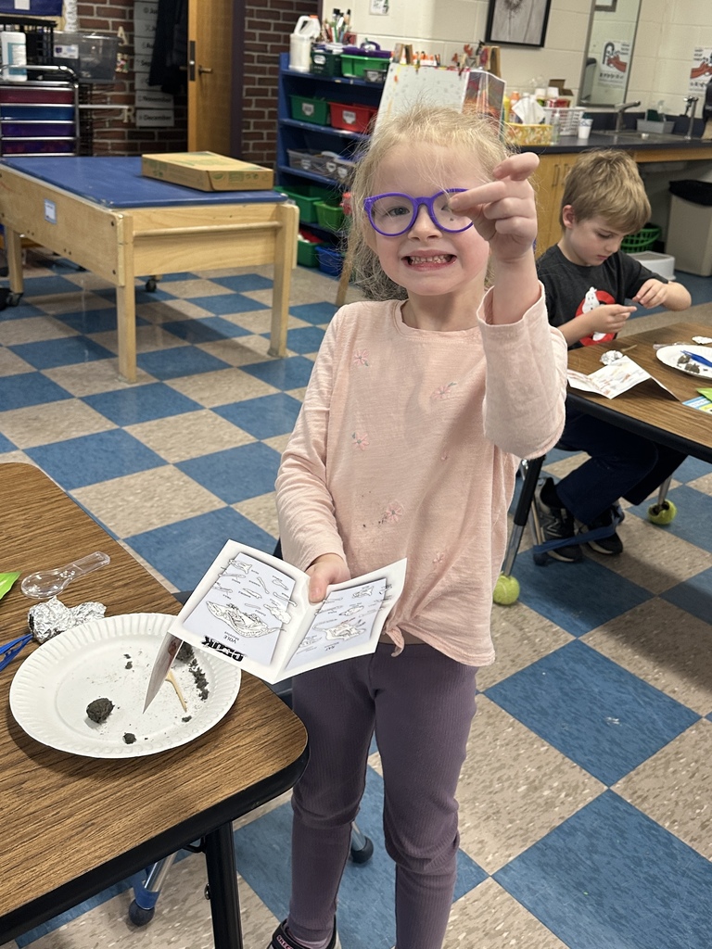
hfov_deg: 56.8
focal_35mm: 24
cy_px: 474
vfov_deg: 71.6
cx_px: 356
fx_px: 658
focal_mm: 6.86
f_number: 1.78
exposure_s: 1/60
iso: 200
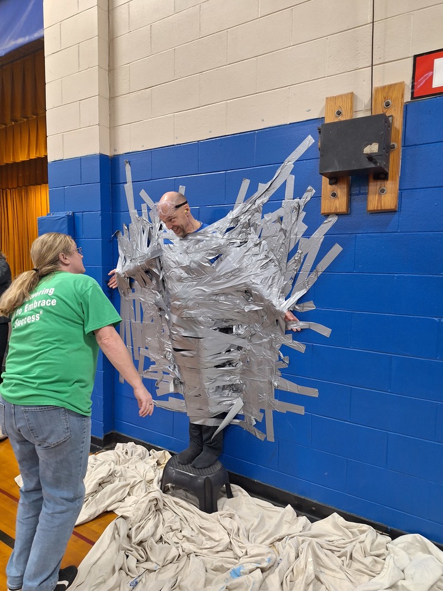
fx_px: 392
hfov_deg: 58.9
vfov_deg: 73.9
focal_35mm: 23
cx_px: 222
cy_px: 296
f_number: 1.8
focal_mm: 5.54
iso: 200
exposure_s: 1/40
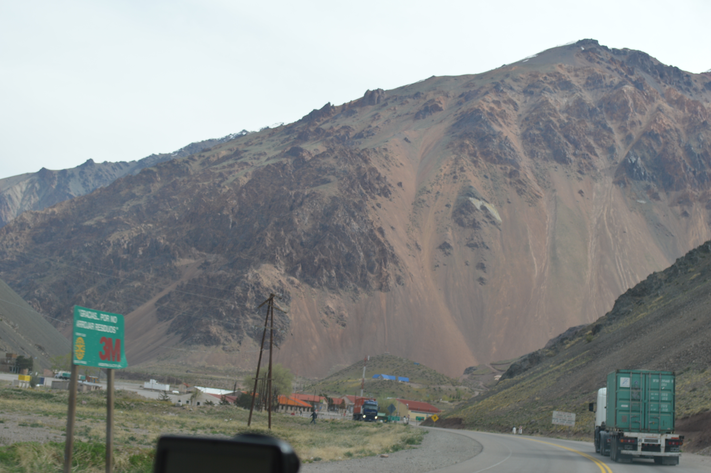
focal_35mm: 66
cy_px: 236
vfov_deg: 20.6
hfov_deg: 30.5
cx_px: 356
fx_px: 1302
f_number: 7.1
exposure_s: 1/200
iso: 100
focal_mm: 44
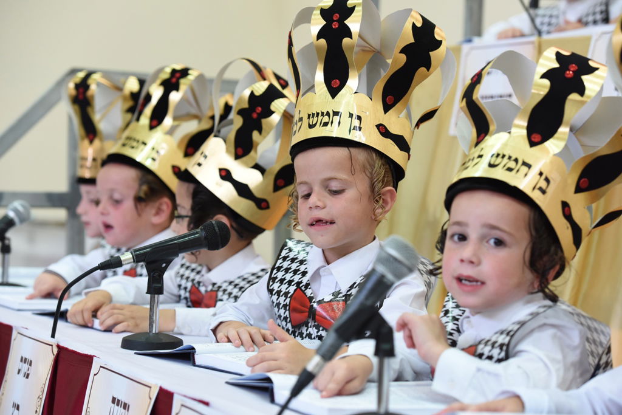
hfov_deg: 18.6
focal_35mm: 110
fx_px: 1901
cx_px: 311
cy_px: 208
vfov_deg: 12.5
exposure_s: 1/125
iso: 1600
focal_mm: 110
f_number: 4.5
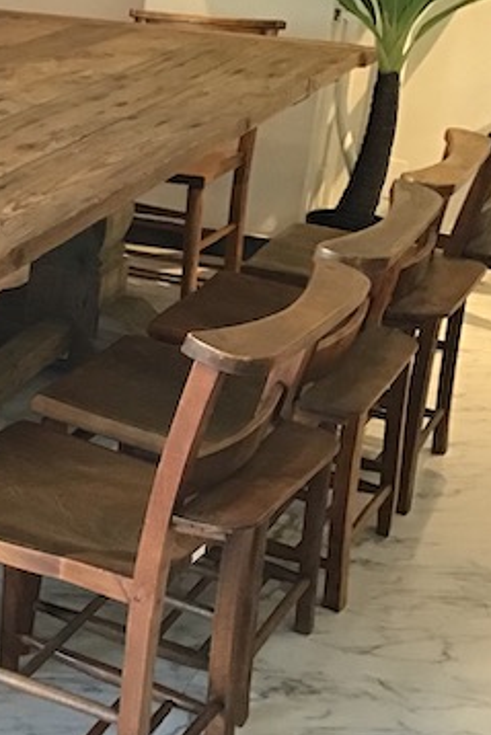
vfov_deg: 28.1
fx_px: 1471
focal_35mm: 72
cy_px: 345
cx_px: -224
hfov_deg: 17.3
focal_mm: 3.3
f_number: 2.4
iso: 200
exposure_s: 1/33
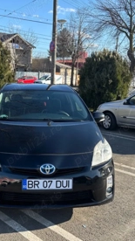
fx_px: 261
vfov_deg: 48.8
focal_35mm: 41
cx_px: 51
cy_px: 155
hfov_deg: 28.9
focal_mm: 5.96
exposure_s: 1/1027
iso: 50
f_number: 1.6
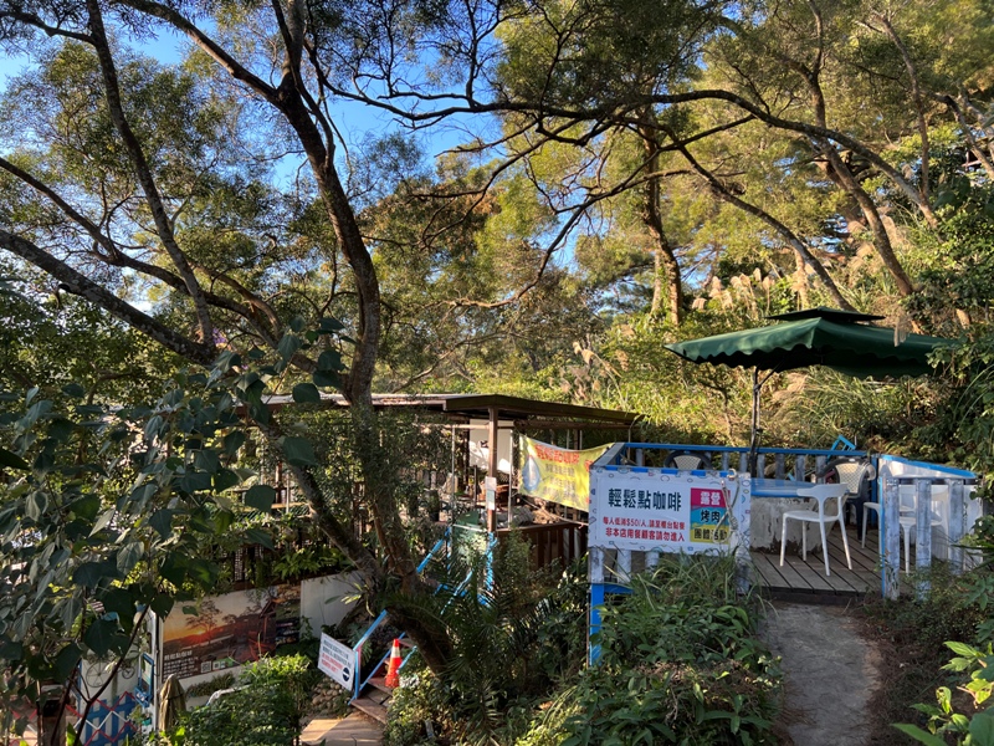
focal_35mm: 26
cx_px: 497
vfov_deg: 53.1
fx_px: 747
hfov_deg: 67.3
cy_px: 373
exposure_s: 1/316
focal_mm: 5.7
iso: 50
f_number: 1.5
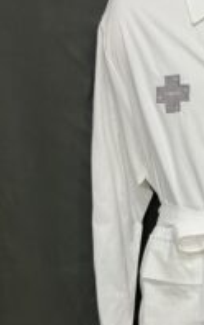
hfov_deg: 20.3
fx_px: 533
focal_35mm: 60
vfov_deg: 33.9
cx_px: 245
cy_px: 192
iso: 50
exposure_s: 1/50
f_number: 1.8
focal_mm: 3.99
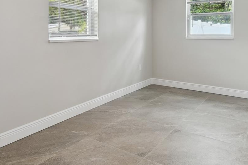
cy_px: 35
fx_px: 207
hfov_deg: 61.9
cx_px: 132
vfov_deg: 41.8
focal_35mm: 30
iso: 100
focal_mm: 10
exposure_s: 1/3.33
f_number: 7.1
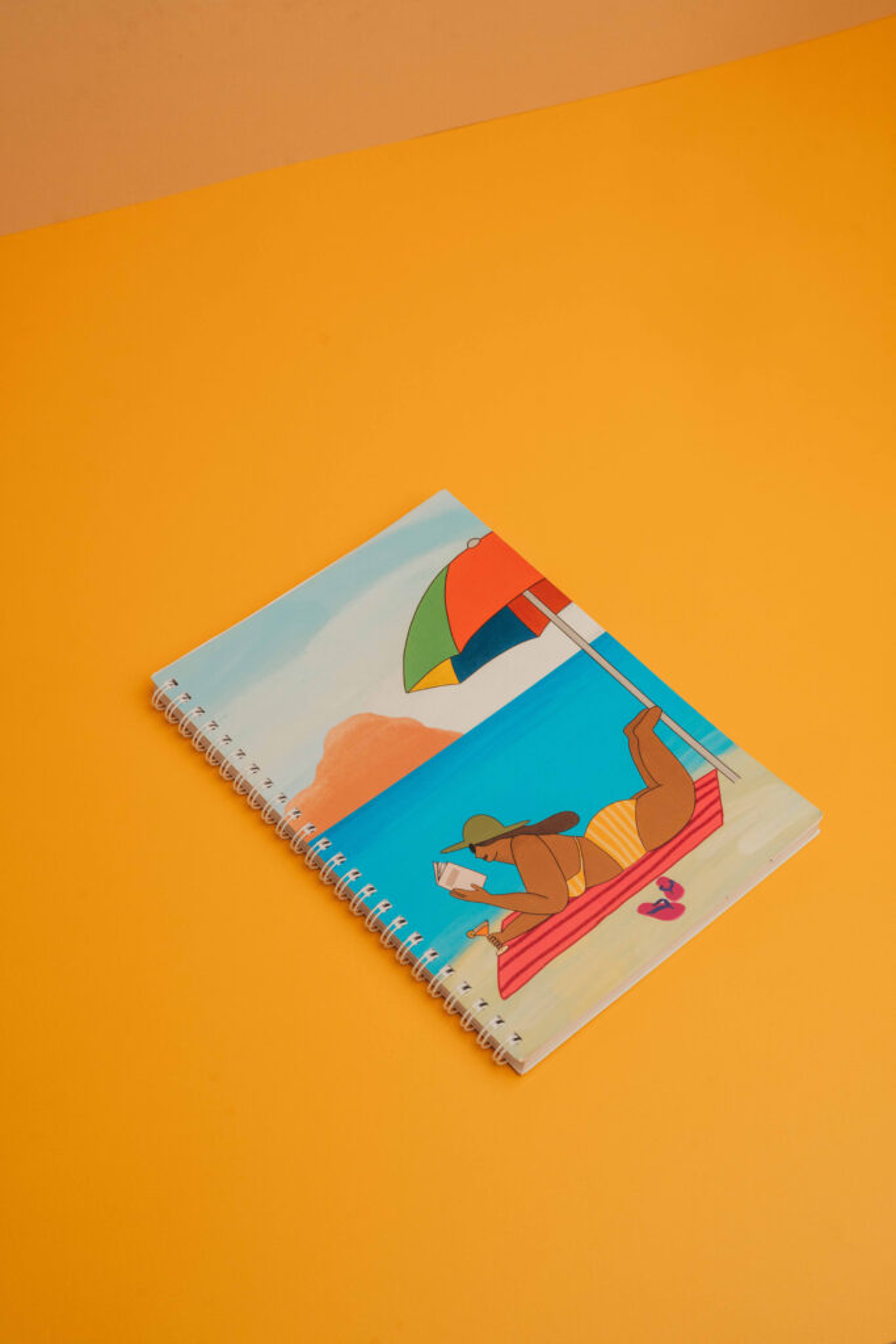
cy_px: 672
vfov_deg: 39.6
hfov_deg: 27.0
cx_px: 448
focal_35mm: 50
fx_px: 1866
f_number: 11
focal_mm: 50
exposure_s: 1/200
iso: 1600
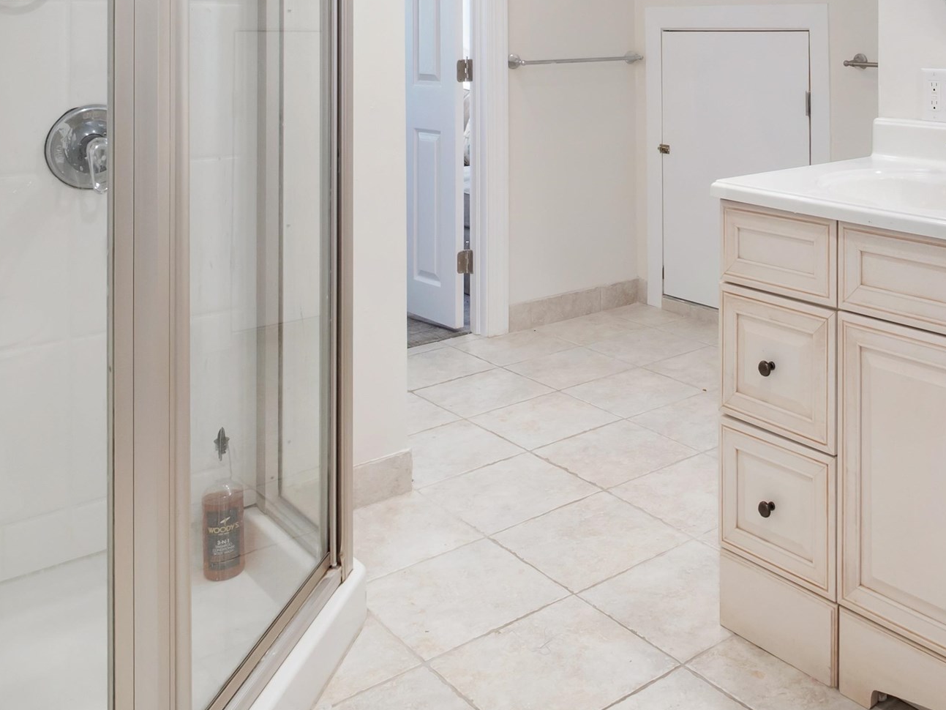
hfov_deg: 46.6
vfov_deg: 35.0
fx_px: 1039
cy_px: 36
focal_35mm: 38
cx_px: 744
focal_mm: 8
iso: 200
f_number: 7.1
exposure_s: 1/6
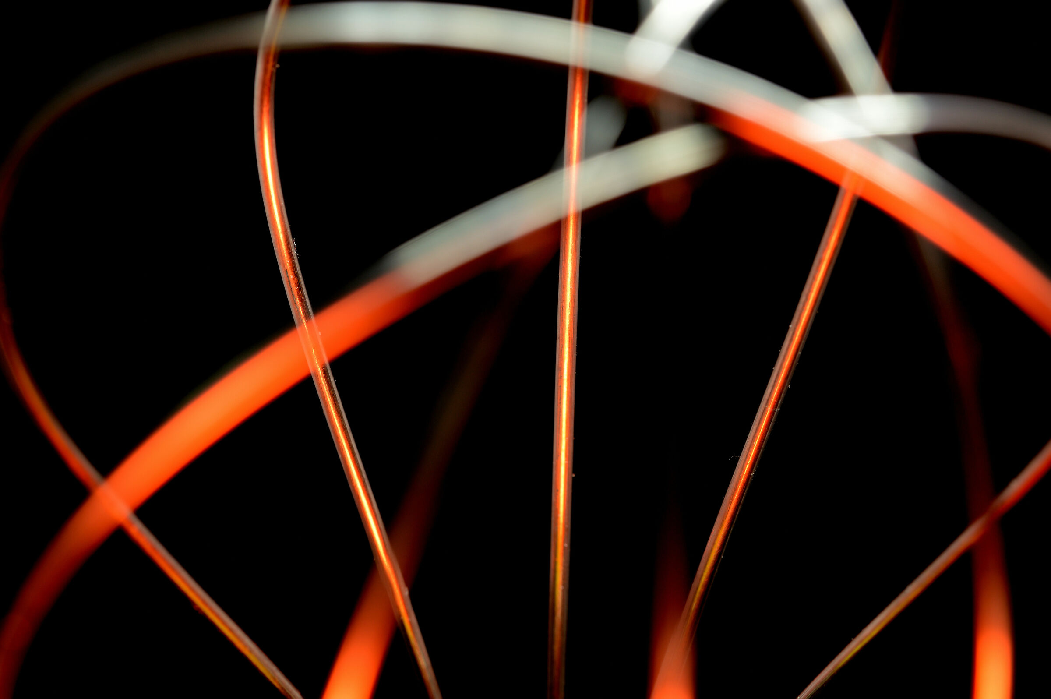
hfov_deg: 13.1
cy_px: 350
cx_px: 526
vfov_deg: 8.7
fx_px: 4594
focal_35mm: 158
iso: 100
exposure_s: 1/4
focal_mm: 105
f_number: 11
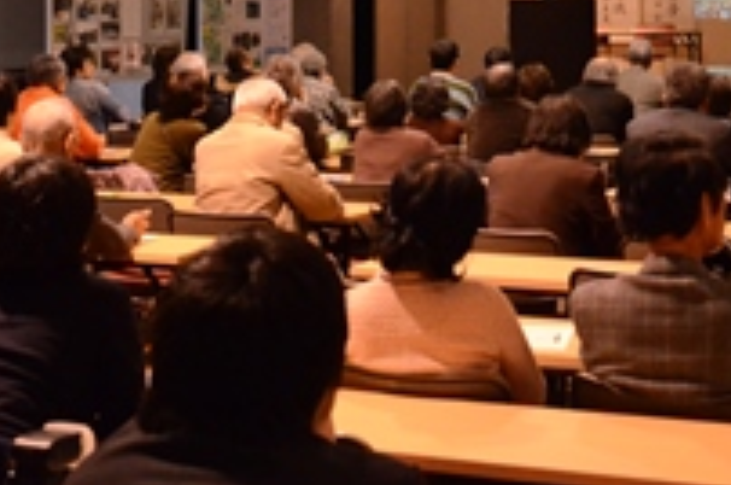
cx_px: 369
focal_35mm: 89
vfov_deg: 15.1
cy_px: 38
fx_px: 1804
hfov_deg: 22.9
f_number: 5.6
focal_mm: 24
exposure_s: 1/50
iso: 4000
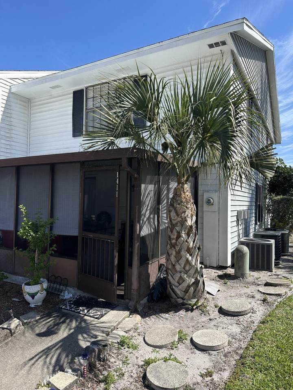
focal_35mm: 24
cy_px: 195
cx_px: 146
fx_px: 271
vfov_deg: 71.6
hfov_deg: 56.8
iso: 80
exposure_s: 1/3472
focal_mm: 6.86
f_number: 1.78
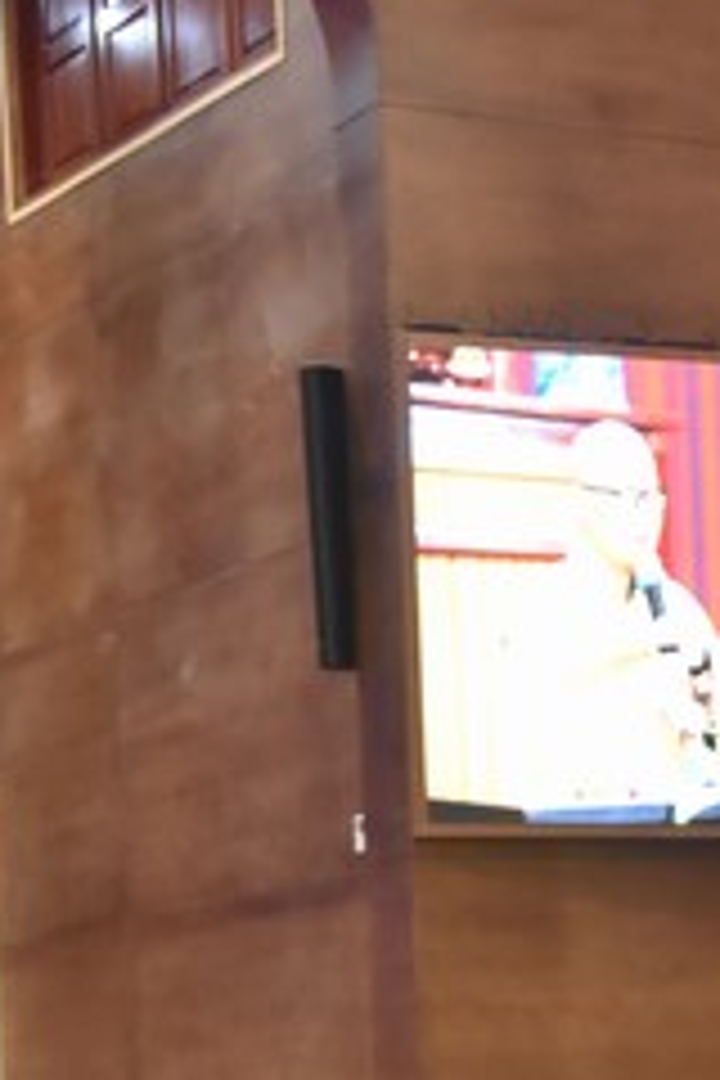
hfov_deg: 10.5
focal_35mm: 130
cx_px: 526
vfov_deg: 15.3
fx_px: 3900
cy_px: 1260
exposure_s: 1/125
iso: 3200
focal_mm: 48
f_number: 5
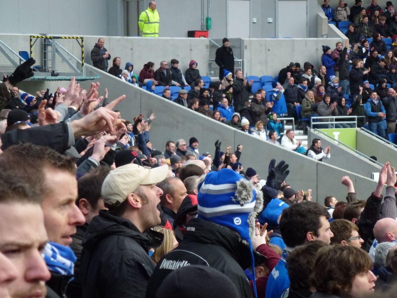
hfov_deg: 12.7
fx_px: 1778
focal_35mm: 155
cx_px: 198
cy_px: 149
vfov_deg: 9.6
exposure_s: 1/400
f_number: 5.3
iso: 400
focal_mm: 27.7
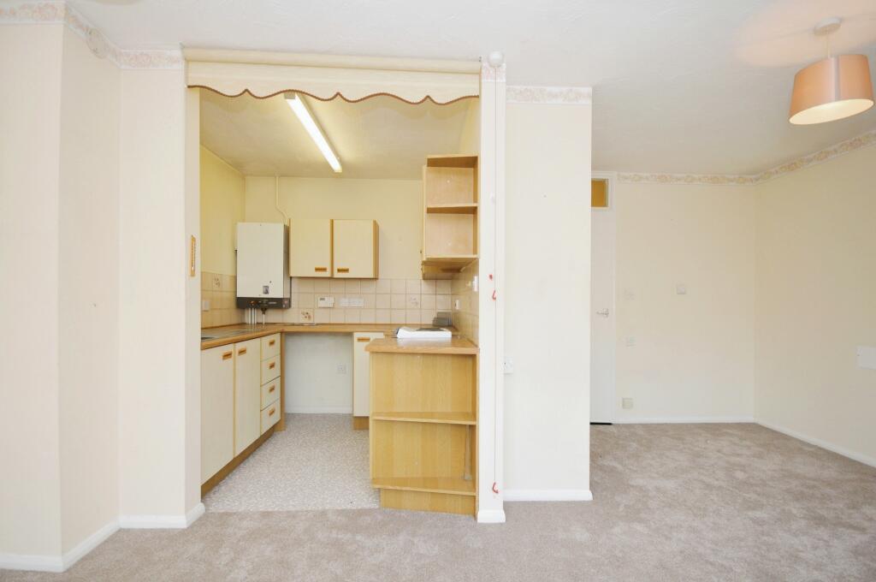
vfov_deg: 77.2
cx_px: 438
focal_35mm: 15
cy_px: 291
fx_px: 365
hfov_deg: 100.5
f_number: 6.3
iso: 500
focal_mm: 10
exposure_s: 1/60
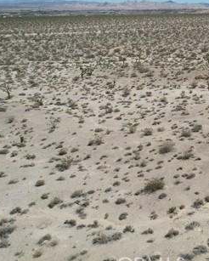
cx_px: 249
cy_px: 96
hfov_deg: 30.0
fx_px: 332
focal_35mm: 43
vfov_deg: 42.5
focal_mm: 8.38
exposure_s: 1/3000
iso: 100
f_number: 2.8
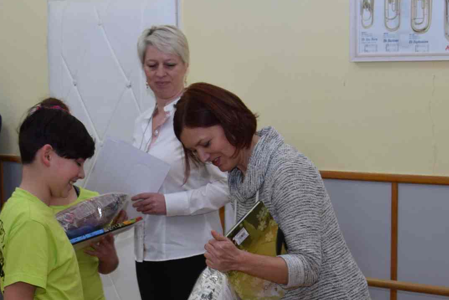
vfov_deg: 14.6
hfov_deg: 22.1
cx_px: 228
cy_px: 314
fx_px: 1148
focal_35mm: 92
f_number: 3.8
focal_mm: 22
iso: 400
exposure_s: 1/100
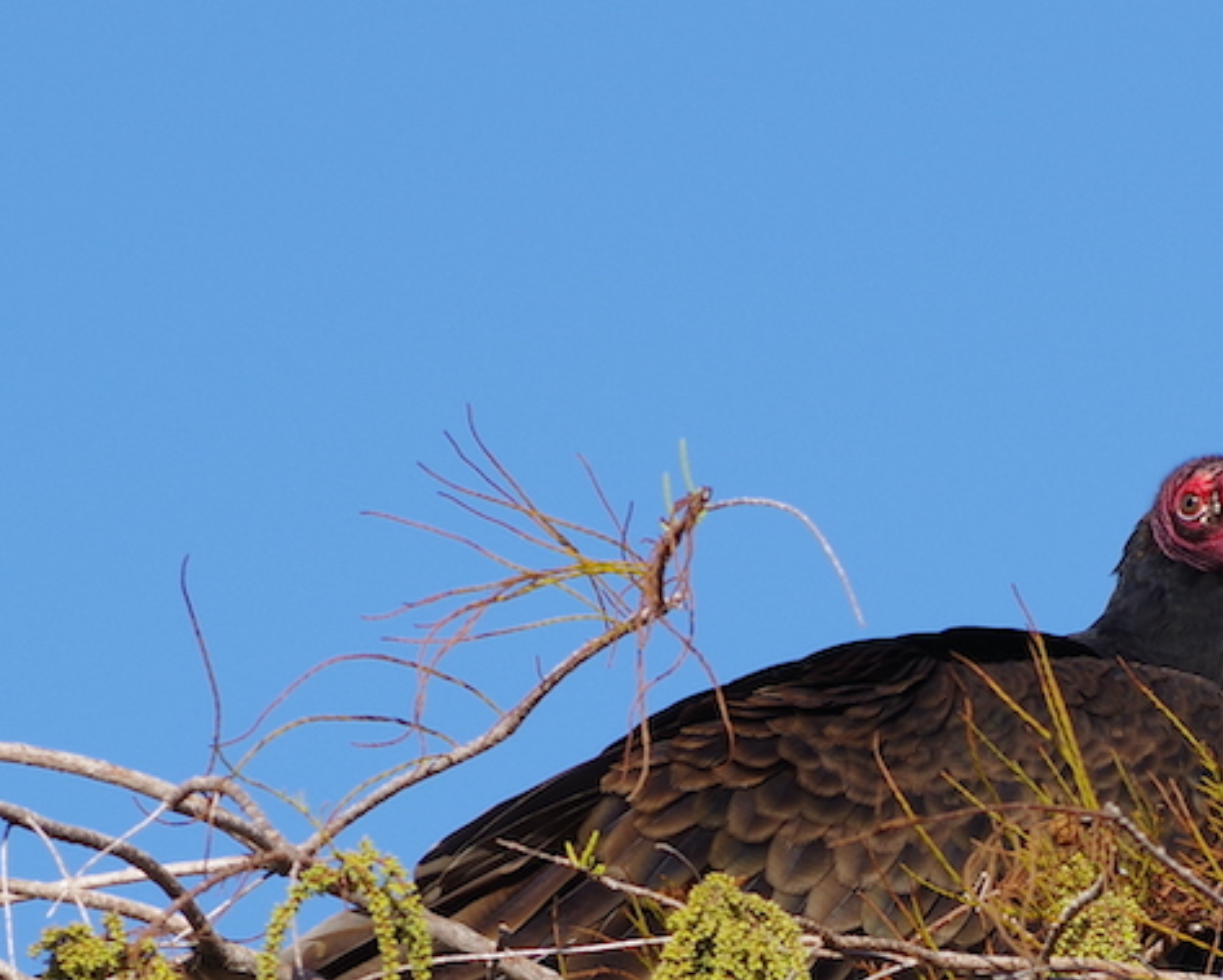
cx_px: 1047
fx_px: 46541
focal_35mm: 1285
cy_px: 882
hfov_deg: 1.5
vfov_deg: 1.2
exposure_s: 1/125
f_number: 11
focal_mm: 300
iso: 100
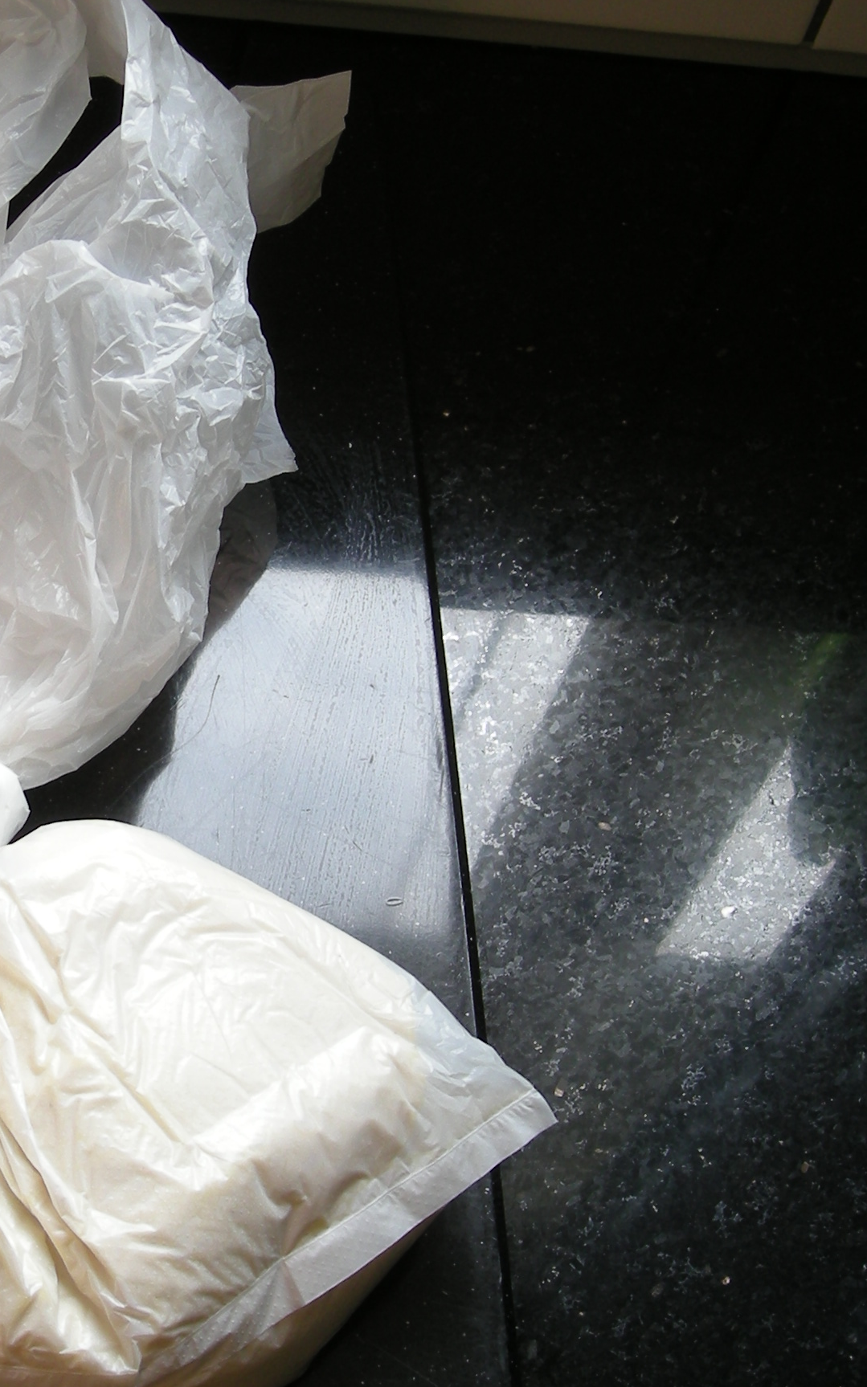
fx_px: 2496
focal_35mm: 66
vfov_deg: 31.1
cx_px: 48
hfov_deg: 19.3
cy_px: 644
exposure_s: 1/54.3
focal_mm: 5.7
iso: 50
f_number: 2.8
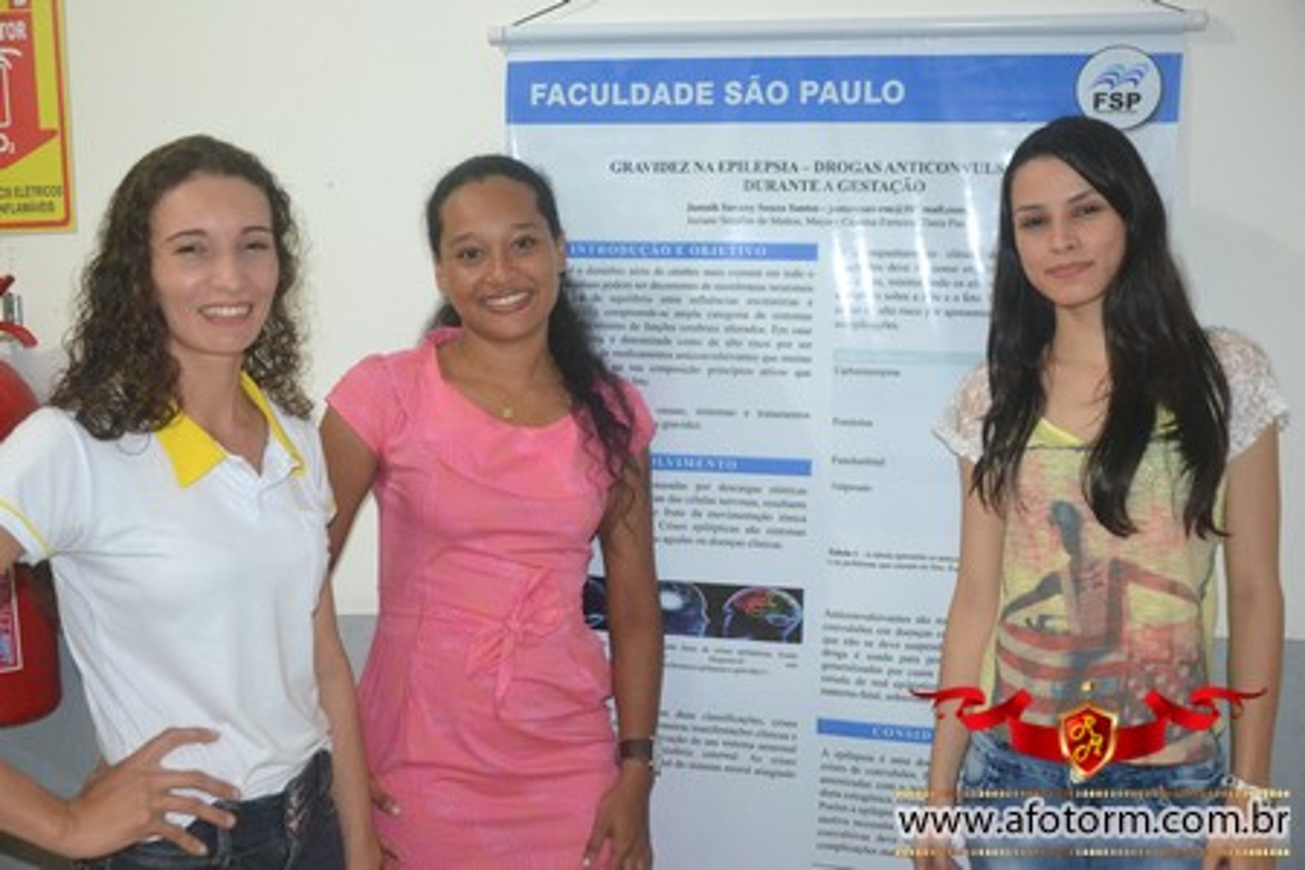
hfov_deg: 49.6
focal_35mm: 39
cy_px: 435
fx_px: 1414
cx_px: 652
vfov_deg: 34.2
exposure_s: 1/60
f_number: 3.8
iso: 2200
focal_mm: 26
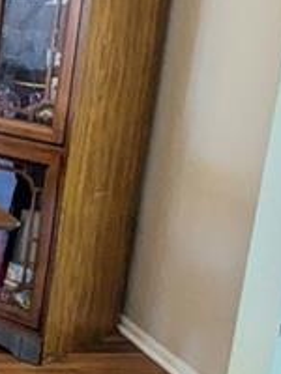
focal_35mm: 84
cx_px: -364
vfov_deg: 23.3
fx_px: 909
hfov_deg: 13.5
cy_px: 157
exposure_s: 1/60
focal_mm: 1.83
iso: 174
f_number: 2.2
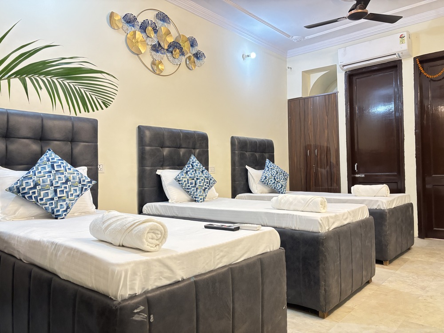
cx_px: 222
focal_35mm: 26
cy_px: 166
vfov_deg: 53.1
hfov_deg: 67.3
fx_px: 333
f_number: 1.6
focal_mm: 5.96
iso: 400
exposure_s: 1/50
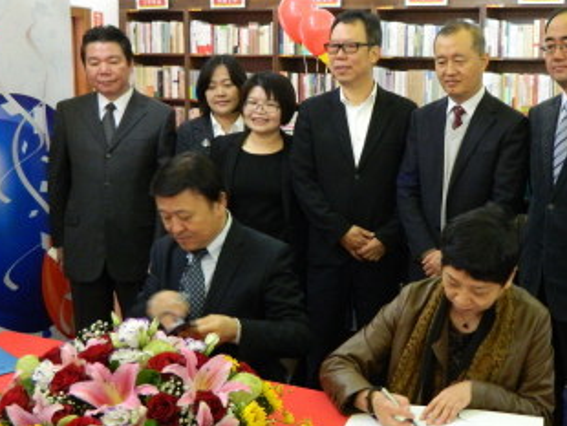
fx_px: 820
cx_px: 430
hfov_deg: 37.2
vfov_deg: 29.1
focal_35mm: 50
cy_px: 220
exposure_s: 1/20
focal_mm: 5.6
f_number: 3.2
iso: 400
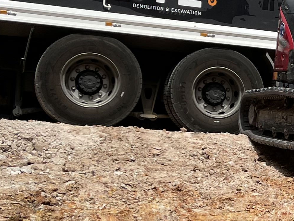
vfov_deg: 14.0
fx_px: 900
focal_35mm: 106
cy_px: 121
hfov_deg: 16.5
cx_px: 474
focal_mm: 5.1
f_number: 1.6
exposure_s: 1/4049
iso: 32
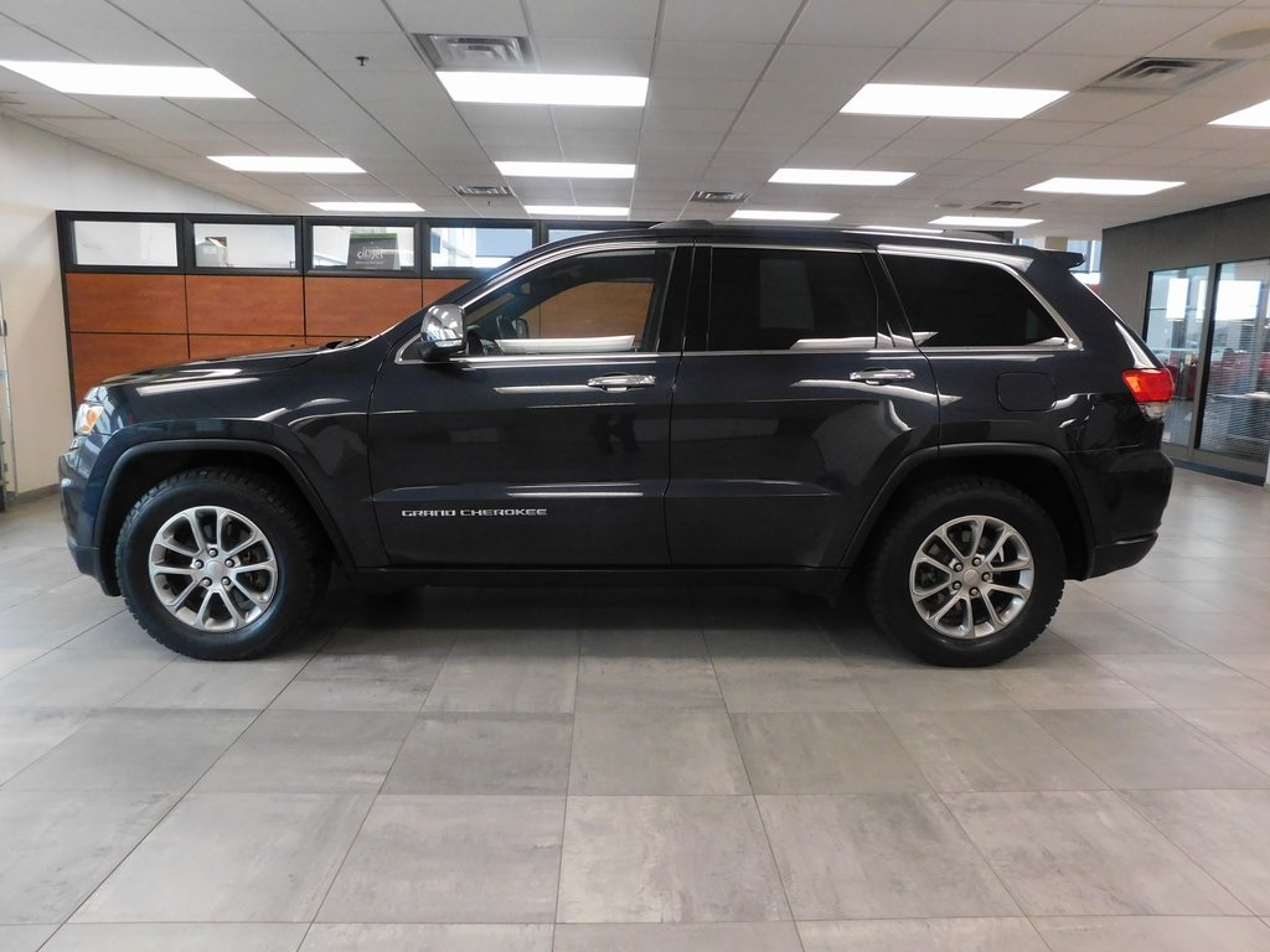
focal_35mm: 23
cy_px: 476
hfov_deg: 73.9
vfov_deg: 58.9
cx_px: 635
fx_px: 844
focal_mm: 4
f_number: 3
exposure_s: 1/30
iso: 360
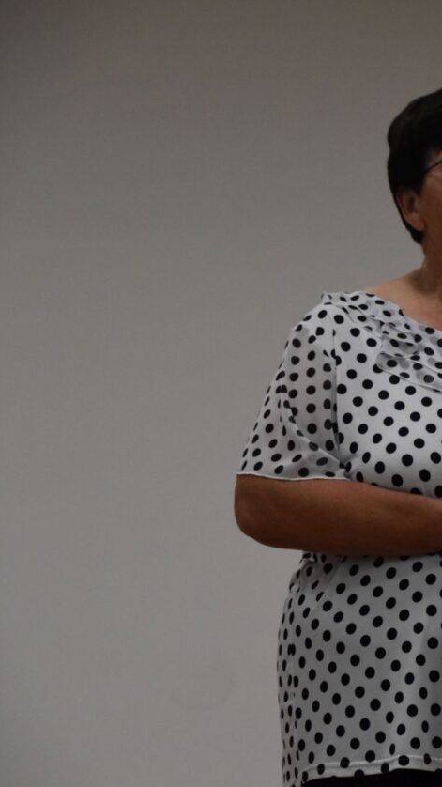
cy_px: 394
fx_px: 5421
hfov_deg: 4.7
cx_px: 500
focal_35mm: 260
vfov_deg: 8.3
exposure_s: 1/250
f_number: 5.6
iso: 1800
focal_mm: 110
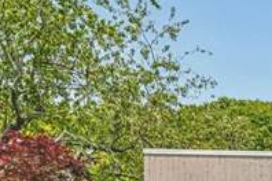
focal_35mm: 155
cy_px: 164
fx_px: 1171
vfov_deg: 8.8
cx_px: 412
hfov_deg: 12.6
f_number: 8
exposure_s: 1/800
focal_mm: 24
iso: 200
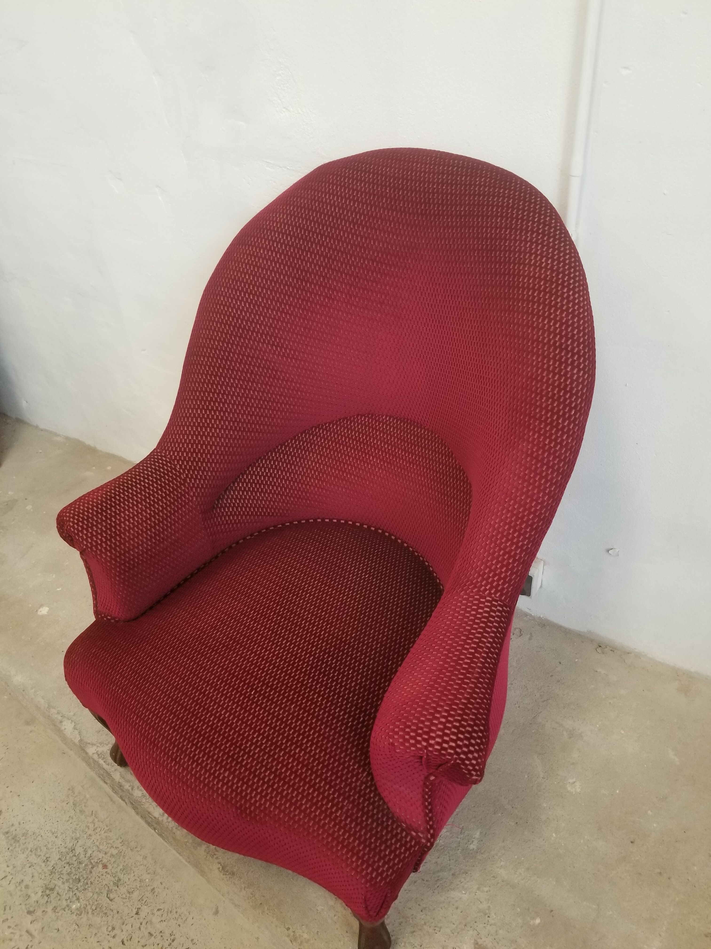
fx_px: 712
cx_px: 356
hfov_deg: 53.1
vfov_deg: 67.3
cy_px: 474
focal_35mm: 26
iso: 160
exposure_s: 1/33
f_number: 1.7
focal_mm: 4.25
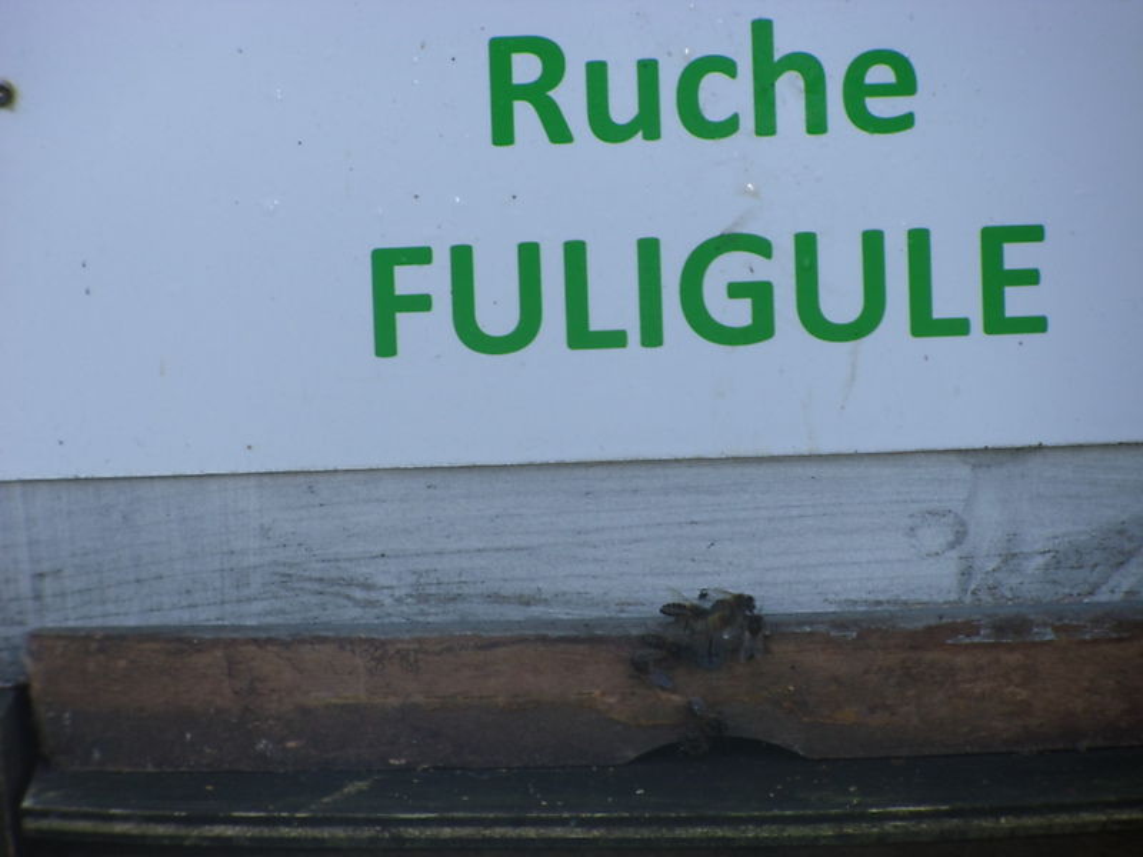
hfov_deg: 9.1
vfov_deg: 6.8
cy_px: 428
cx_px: 572
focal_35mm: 217
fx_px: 7165
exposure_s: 1/90
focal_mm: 39.2
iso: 80
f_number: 5.5
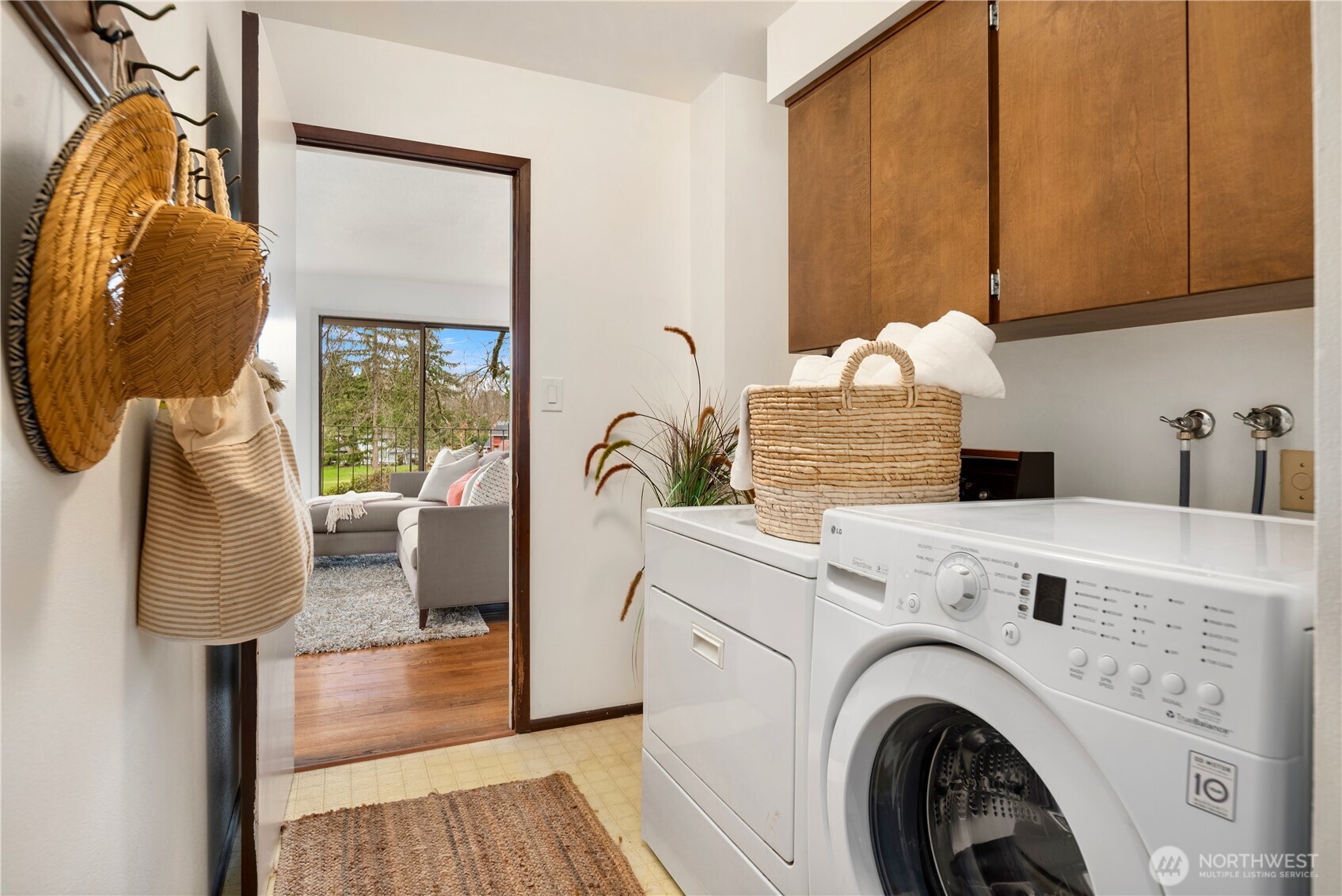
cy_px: 448
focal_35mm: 19
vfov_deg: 64.6
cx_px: 671
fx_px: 708
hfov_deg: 86.9
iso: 100
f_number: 7.1
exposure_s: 1/2
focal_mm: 19
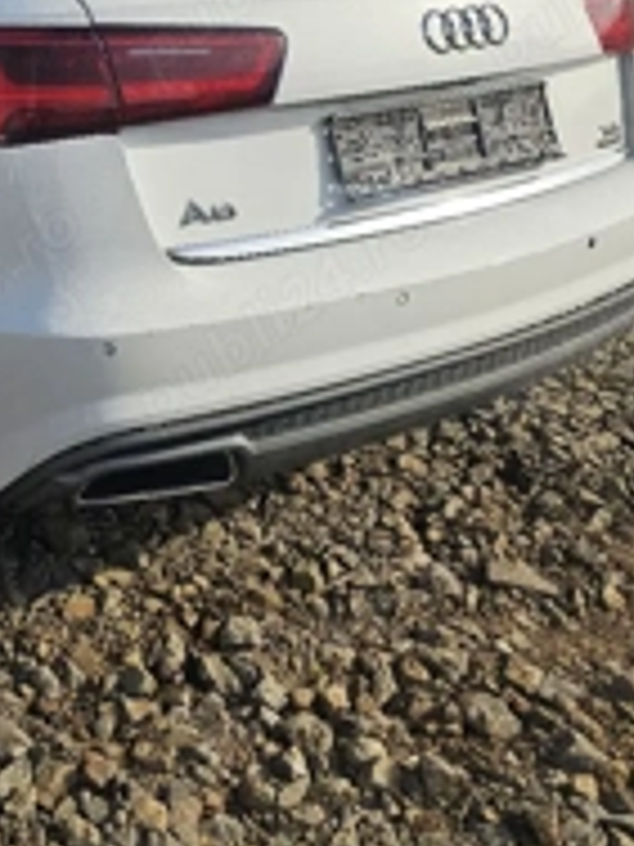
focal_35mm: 49
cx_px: 22
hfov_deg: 28.1
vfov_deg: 35.5
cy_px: 18
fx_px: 1197
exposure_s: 1/714
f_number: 1.7
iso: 10
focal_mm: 6.3
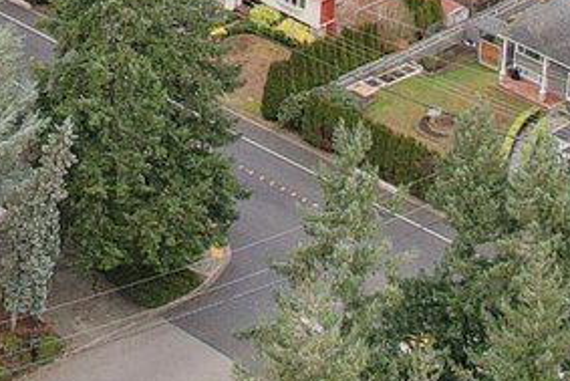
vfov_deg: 7.8
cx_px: -103
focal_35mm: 159
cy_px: -650
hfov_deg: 12.6
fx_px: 2519
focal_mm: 8.4
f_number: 2.8
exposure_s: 1/730
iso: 100
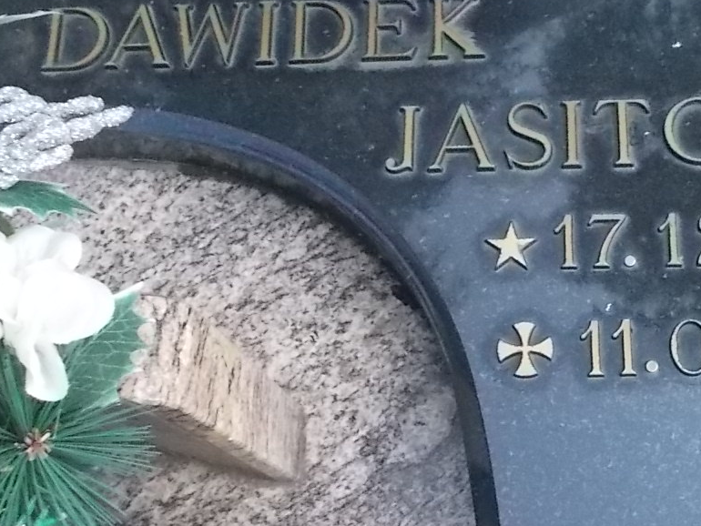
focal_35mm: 54
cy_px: 267
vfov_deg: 27.0
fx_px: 1094
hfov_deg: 34.3
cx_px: 573
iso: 400
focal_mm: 4.6
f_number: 8
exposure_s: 1/100
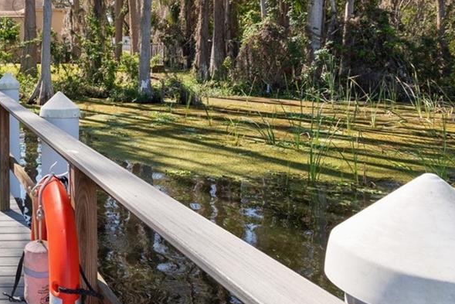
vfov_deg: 33.8
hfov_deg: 39.3
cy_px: 53
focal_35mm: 38
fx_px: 480
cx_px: -70
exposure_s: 1/320
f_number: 9
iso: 250
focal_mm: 14
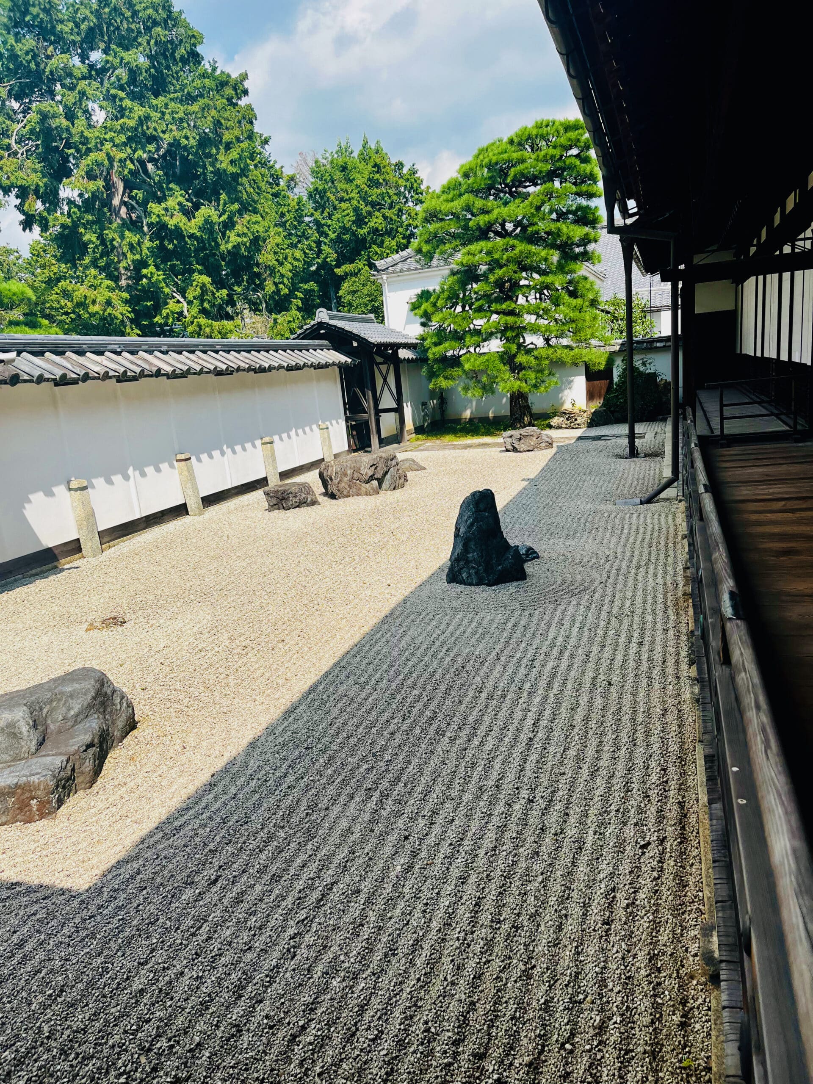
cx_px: 406
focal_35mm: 26
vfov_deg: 67.3
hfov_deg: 53.1
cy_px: 542
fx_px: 814
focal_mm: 5.1
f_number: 1.6
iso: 50
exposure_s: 1/3215
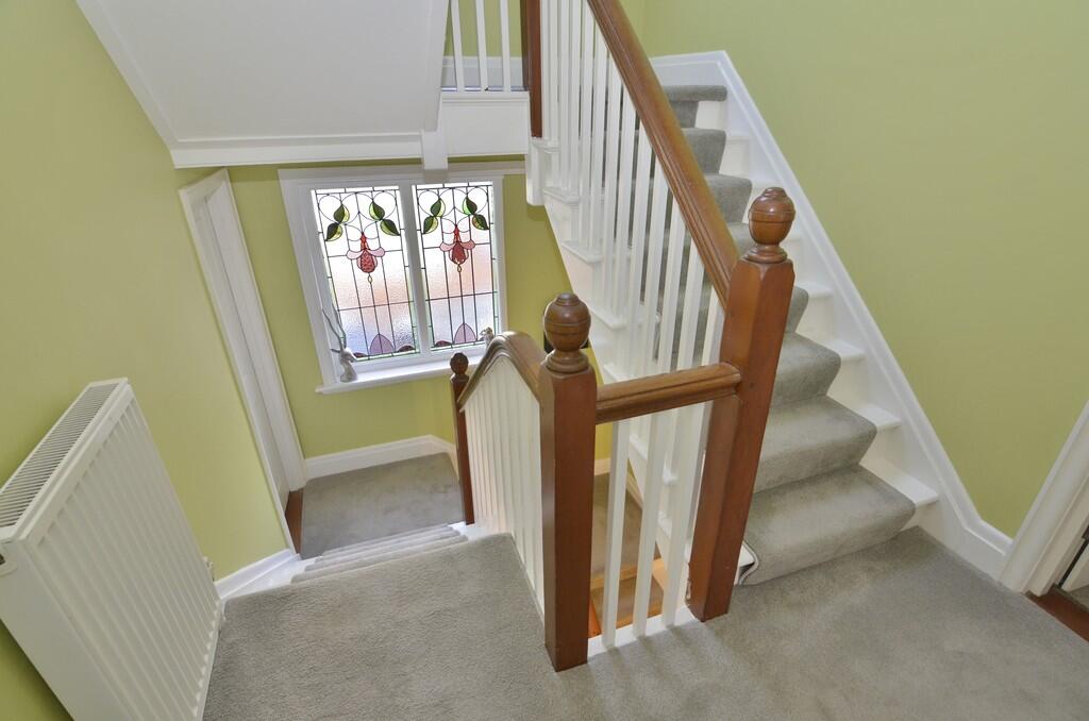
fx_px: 498
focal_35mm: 16
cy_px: 360
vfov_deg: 71.8
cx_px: 544
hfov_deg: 95.1
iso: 720
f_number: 5.6
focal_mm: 11
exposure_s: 1/60
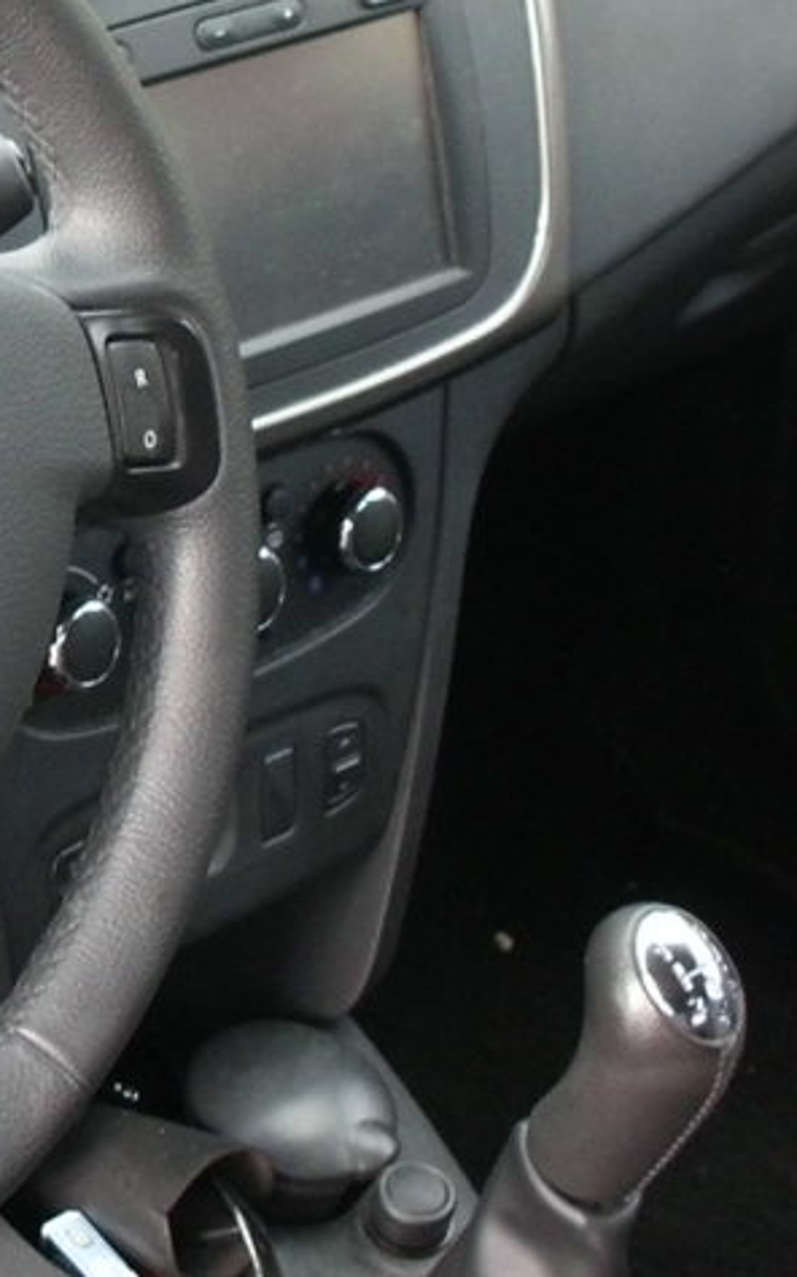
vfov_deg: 20.0
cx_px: -568
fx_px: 3582
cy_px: 296
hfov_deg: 11.9
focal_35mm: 103
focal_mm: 6.3
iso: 100
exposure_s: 1/60
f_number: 2.9
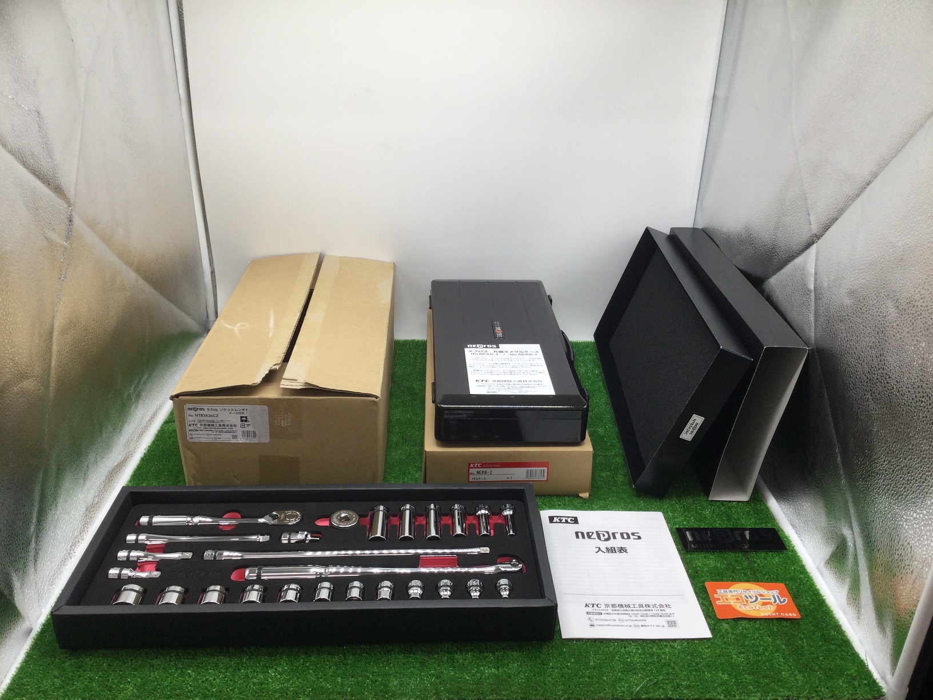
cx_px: 466
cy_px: 350
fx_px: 836
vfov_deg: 45.4
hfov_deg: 58.4
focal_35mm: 31
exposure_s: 1/60
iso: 32
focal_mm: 3.3
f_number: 2.4
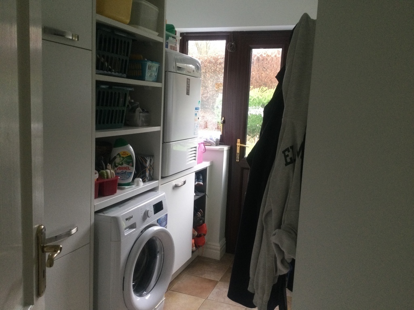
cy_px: 155
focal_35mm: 31
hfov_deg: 58.4
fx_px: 371
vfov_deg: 45.4
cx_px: 207
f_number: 2.4
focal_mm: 3.3
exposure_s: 1/33
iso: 125
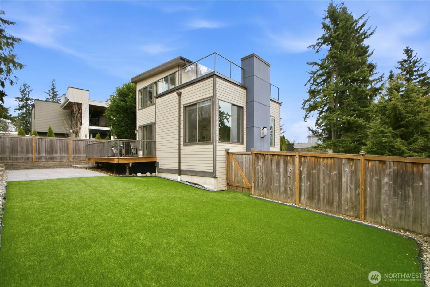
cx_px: 215
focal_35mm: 16
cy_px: 144
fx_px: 191
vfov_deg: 73.7
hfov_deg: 96.7
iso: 400
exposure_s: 1/60
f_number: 9
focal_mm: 16
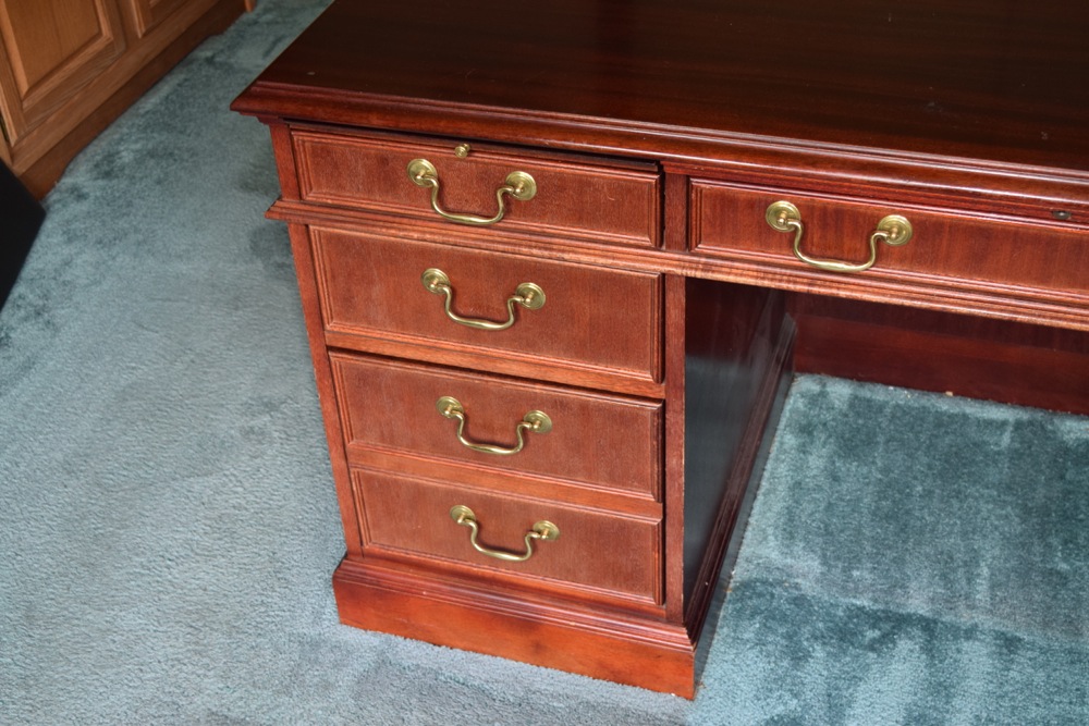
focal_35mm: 51
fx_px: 1543
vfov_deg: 26.5
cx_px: 544
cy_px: 363
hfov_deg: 38.9
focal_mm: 34
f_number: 5.6
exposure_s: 1/100
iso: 800
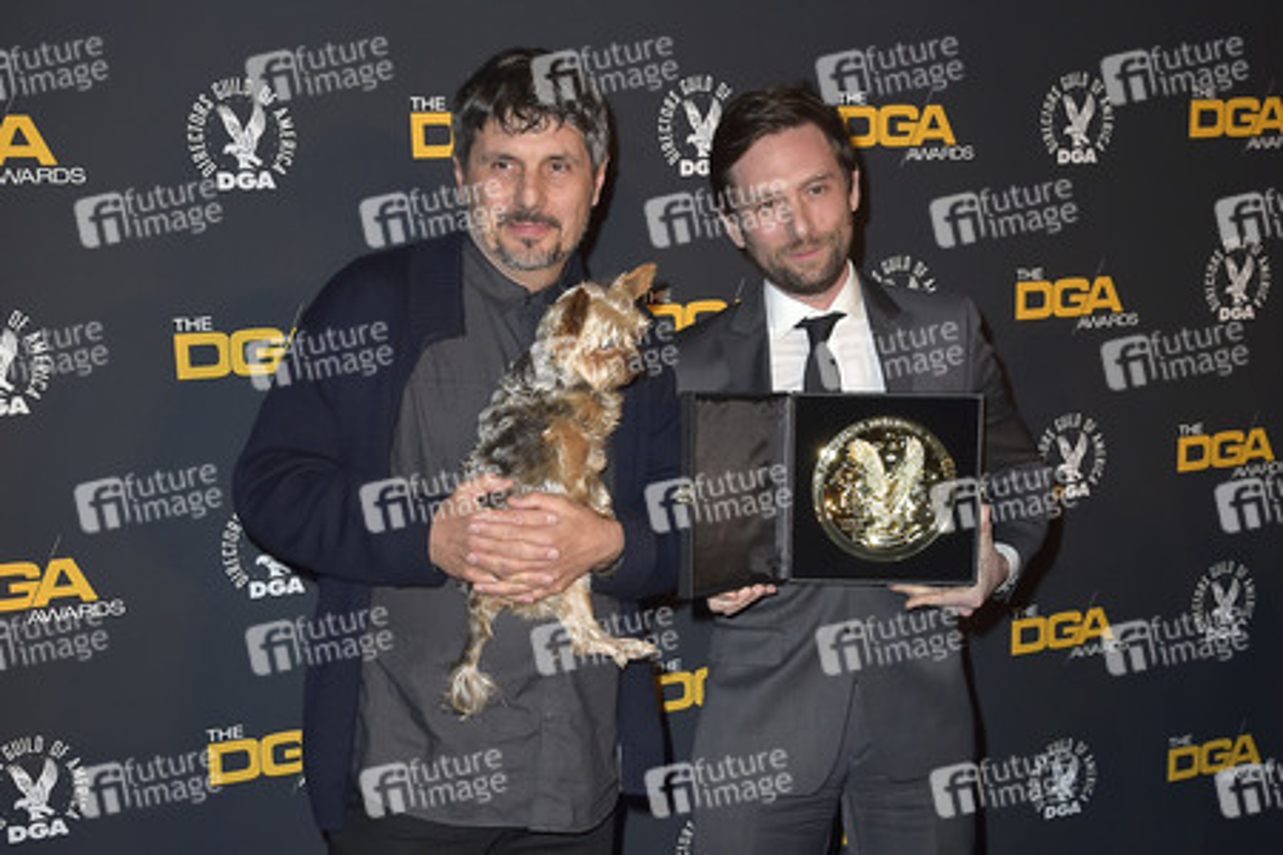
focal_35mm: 38
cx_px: 642
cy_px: 428
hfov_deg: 50.7
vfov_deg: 35.1
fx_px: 1354
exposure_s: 1/250
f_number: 6.3
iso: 500
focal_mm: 38
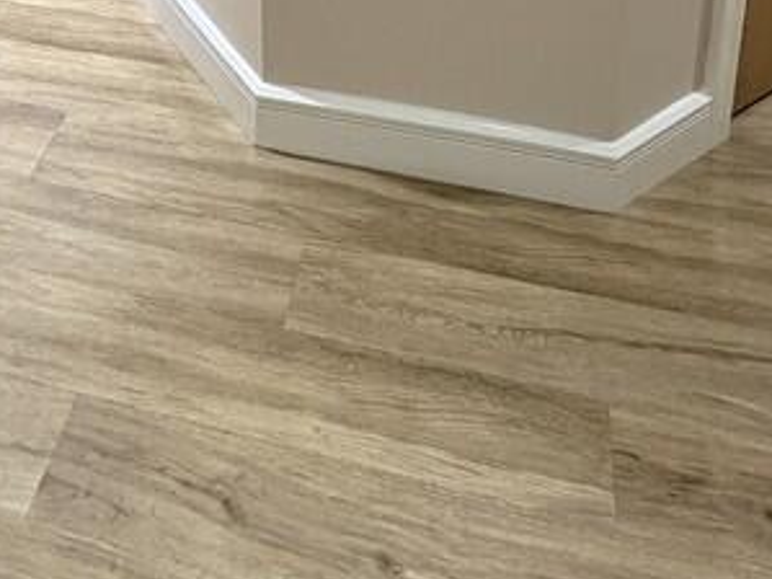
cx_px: 258
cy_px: -393
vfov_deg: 22.1
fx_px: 1070
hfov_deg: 39.2
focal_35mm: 48
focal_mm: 2.22
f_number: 2.2
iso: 320
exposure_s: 1/50
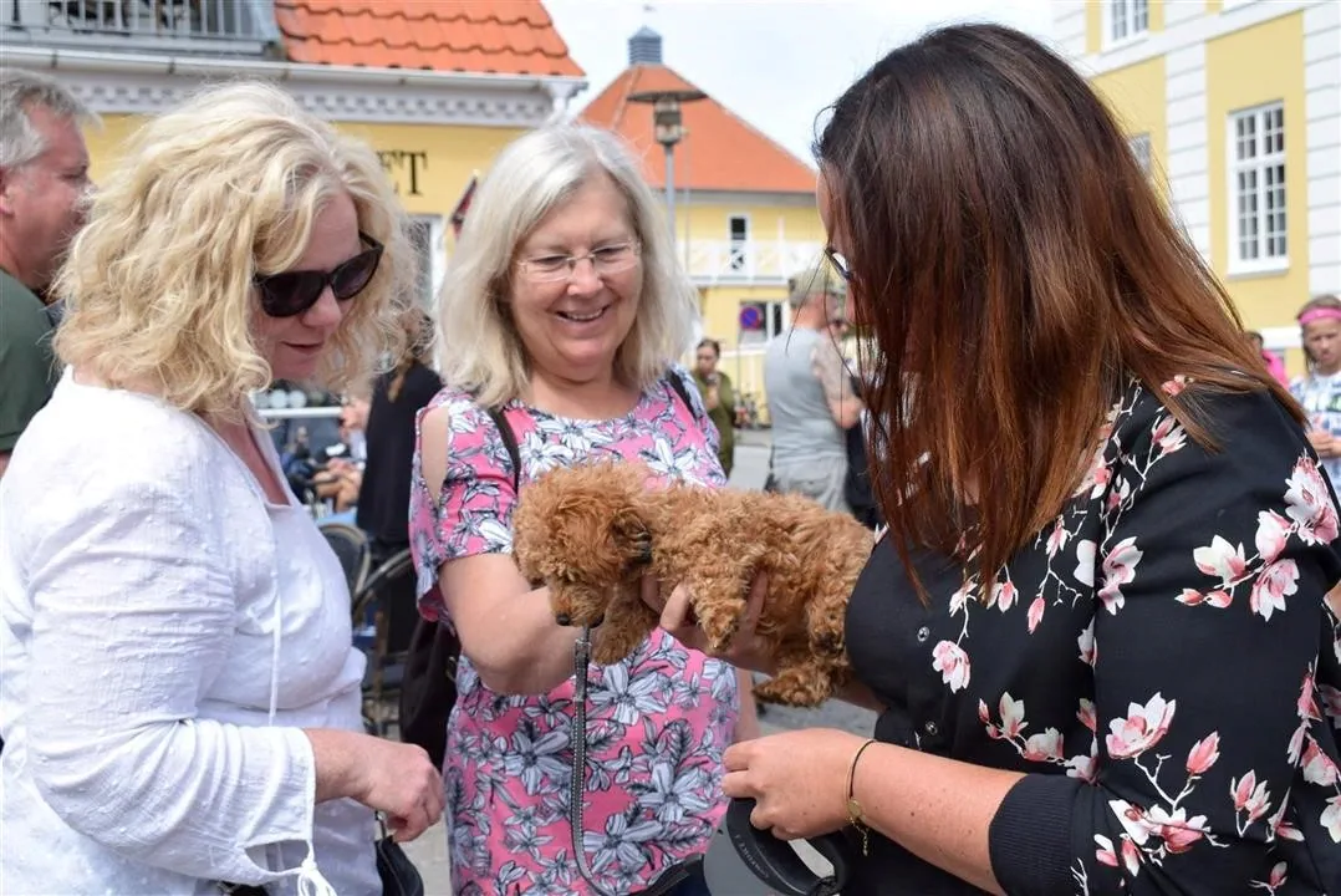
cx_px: 670
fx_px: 1733
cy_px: 448
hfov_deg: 42.3
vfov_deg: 29.0
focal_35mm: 46
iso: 200
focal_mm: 31
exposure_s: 1/320
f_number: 9
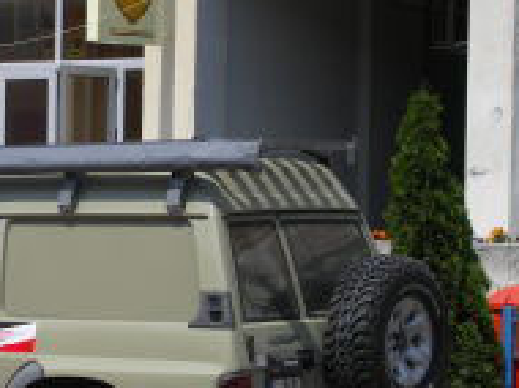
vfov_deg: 8.3
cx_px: -8
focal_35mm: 179
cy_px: 210
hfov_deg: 11.0
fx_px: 2680
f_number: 6.3
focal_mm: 22
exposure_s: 1/400
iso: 50
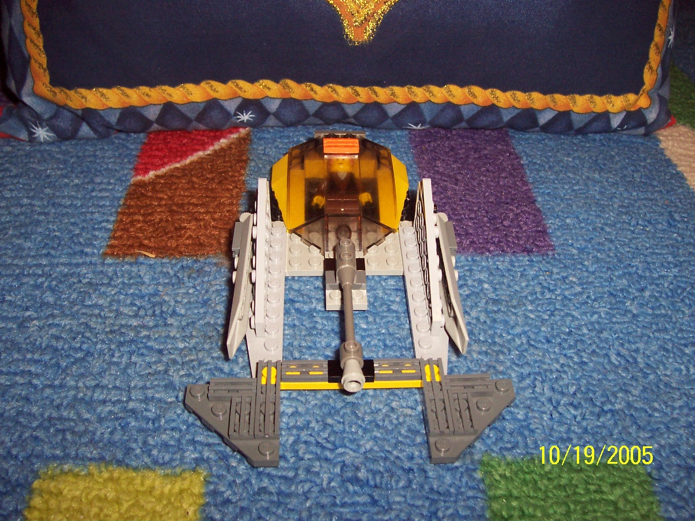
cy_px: 260
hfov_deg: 50.1
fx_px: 743
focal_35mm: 37
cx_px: 348
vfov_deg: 38.7
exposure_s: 1/60
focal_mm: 5.6
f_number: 2.8
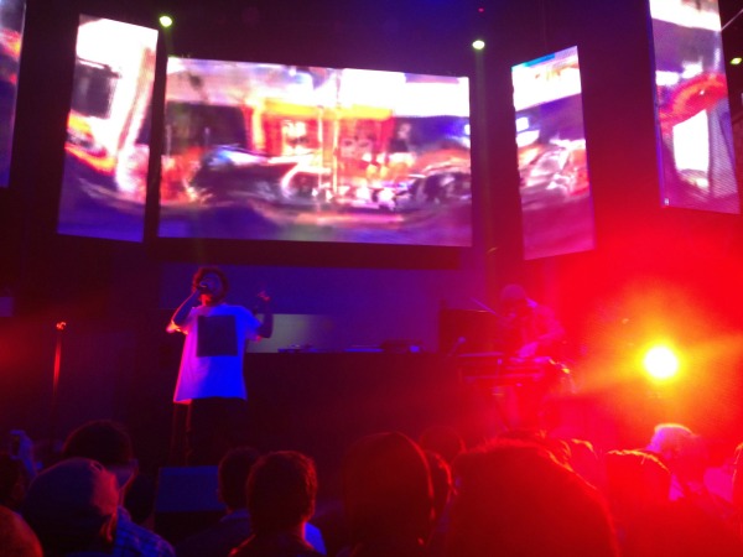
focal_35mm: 35
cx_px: 372
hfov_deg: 52.6
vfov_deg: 40.7
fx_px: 751
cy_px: 278
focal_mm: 4.28
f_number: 2.4
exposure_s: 1/20
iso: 64
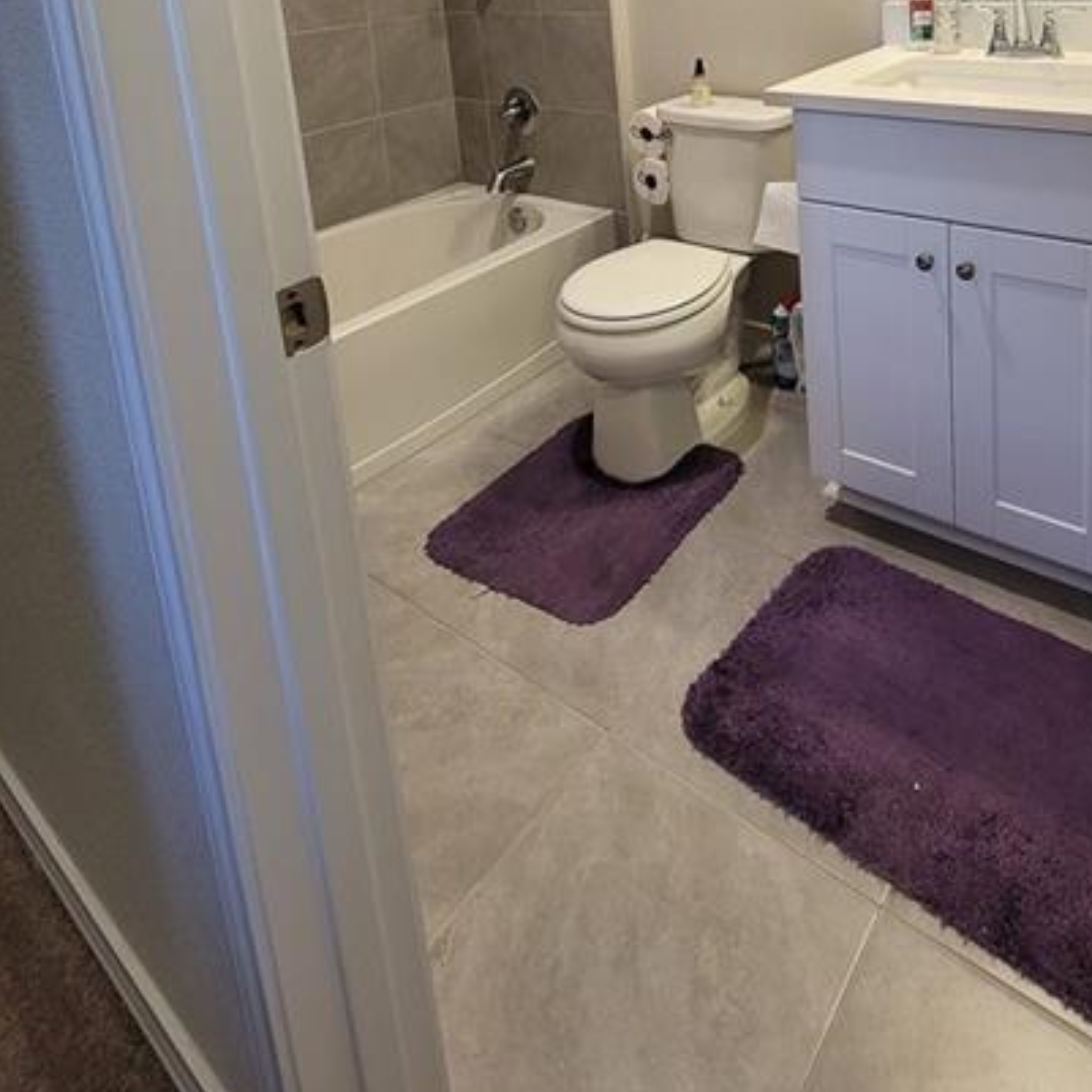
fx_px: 785
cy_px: 74
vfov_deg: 57.7
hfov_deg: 67.9
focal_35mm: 22
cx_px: 716
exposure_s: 1/60
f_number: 2.2
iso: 160
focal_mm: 2.2
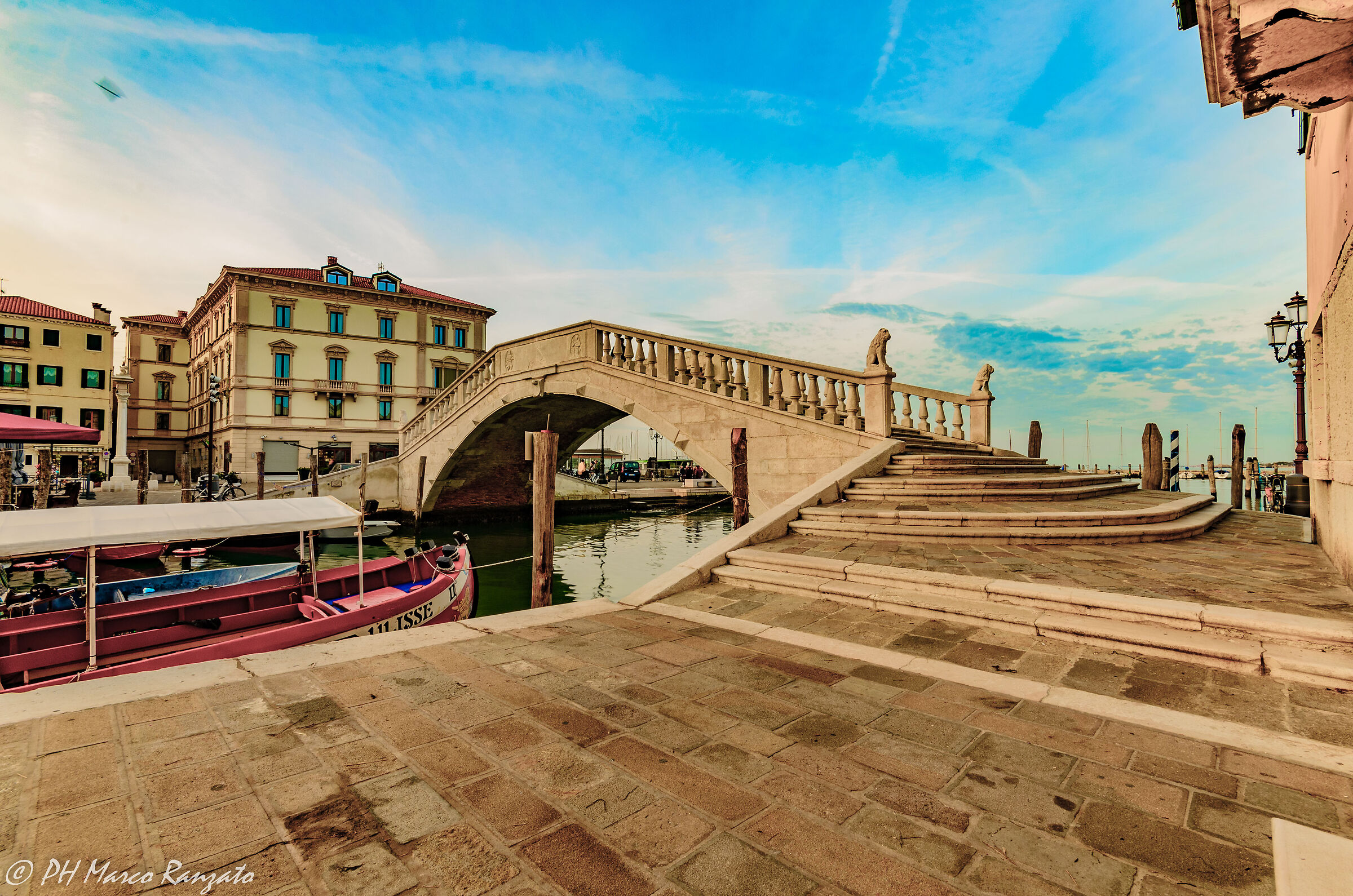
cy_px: 448
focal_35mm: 15
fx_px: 563
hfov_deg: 100.5
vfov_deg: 77.1
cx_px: 676
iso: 100
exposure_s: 1/8
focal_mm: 10
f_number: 14
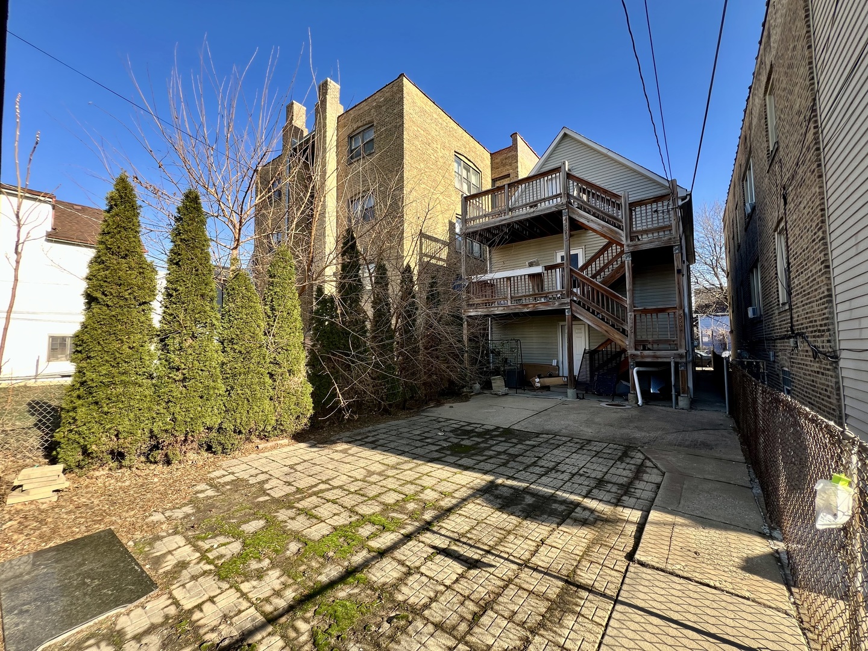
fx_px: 326
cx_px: 434
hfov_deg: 106.2
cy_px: 326
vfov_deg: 89.9
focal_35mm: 13
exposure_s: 1/292
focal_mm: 1.57
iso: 32
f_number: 1.8
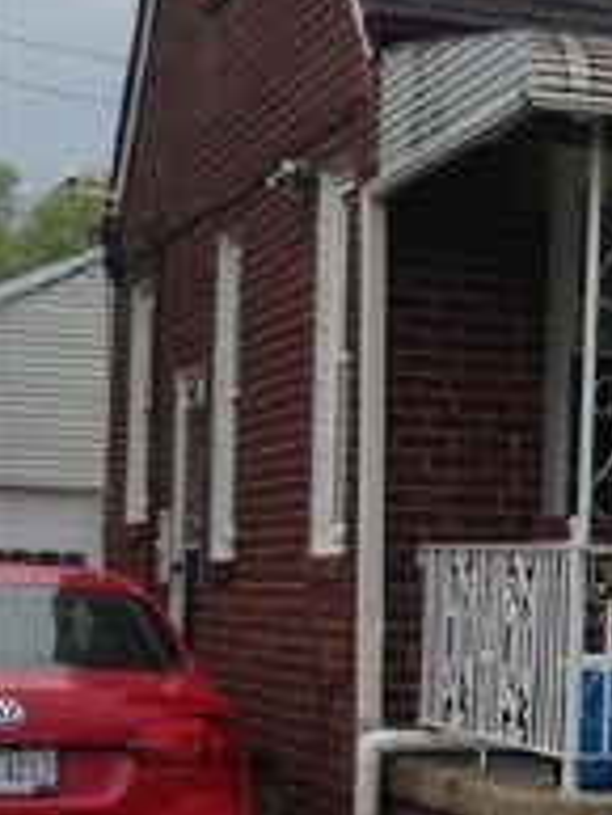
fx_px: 3085
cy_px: 549
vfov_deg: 15.0
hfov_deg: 10.5
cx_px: 1207
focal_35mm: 131
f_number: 2.4
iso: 50
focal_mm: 4.12
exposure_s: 1/1261
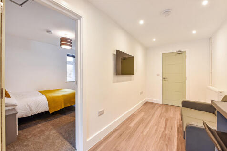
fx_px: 88
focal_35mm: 14
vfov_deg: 81.2
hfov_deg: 104.3
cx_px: 114
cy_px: 76
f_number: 9
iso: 400
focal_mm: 14
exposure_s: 1/8
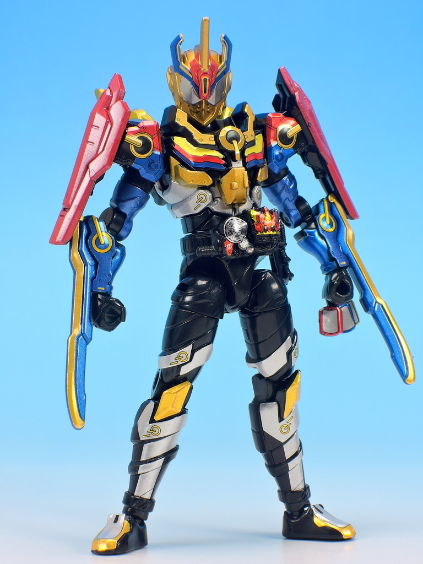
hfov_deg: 12.3
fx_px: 1955
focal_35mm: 120
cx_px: 212
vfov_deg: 16.4
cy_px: 282
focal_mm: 25.5
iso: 80
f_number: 8
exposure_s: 1
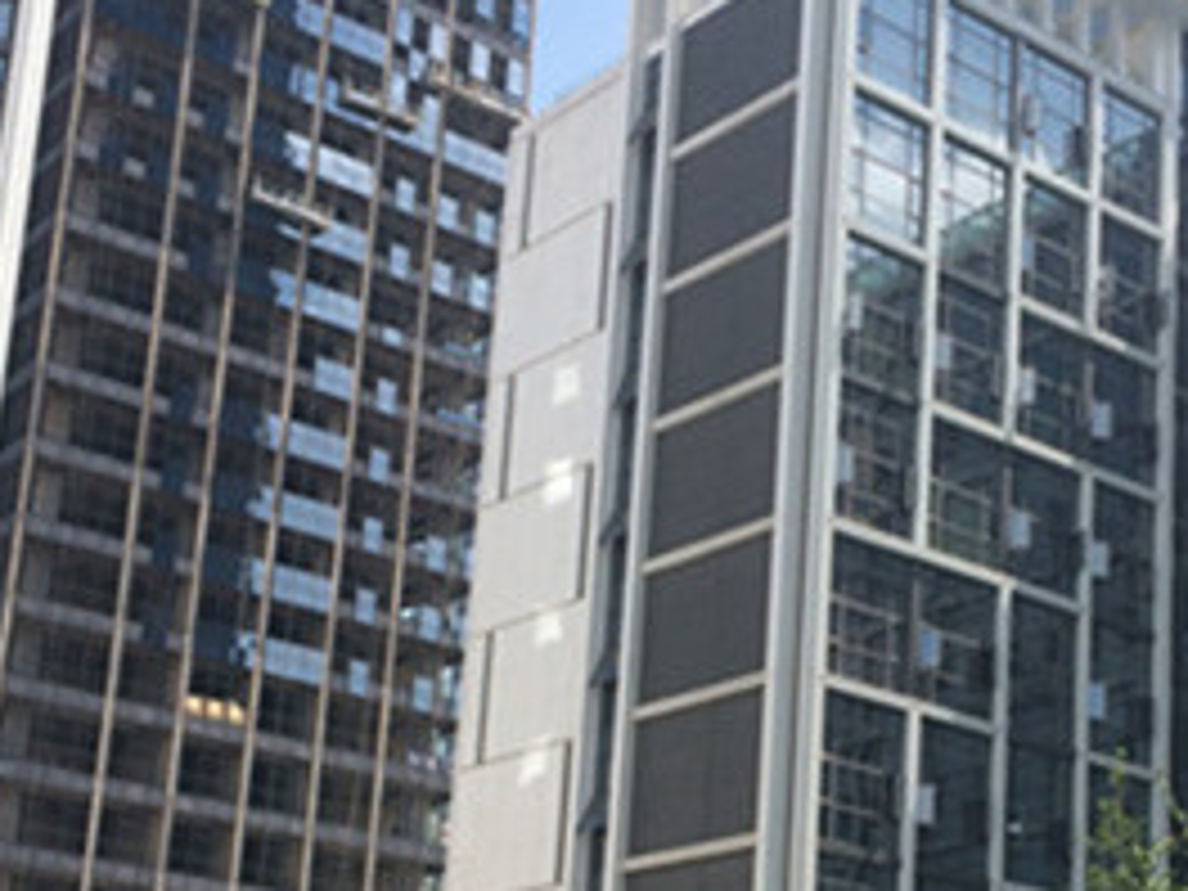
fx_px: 2265
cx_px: 752
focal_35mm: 66
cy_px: 774
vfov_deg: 21.8
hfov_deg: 29.3
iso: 32
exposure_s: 1/1642
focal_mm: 4.15
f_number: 2.2
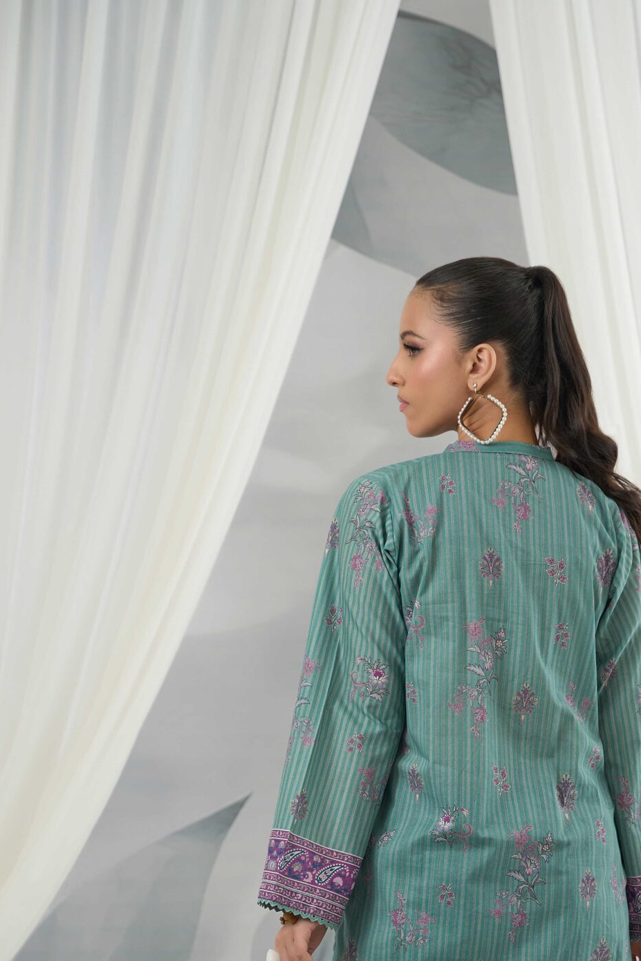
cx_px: 478
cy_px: 866
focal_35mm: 107
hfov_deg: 12.8
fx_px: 2848
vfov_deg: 18.8
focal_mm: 57.9
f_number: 3.5
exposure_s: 1/125
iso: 160
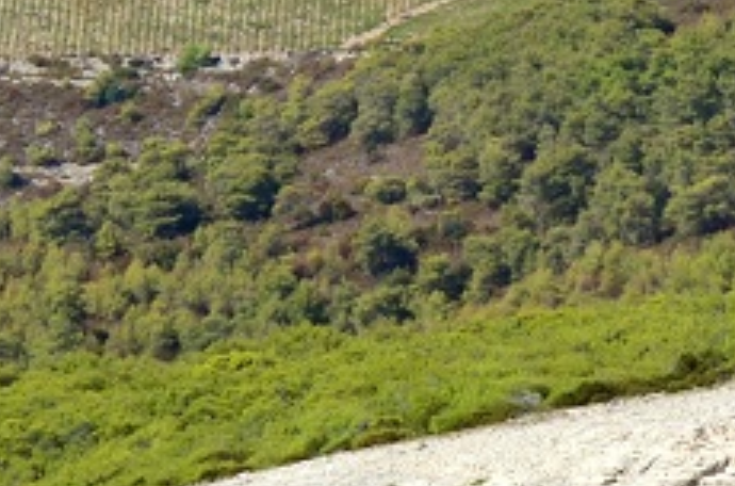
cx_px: 1564
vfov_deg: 2.1
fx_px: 13010
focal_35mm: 639
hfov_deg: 3.2
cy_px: 2
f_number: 4.5
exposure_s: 1/4000
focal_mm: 98
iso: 640
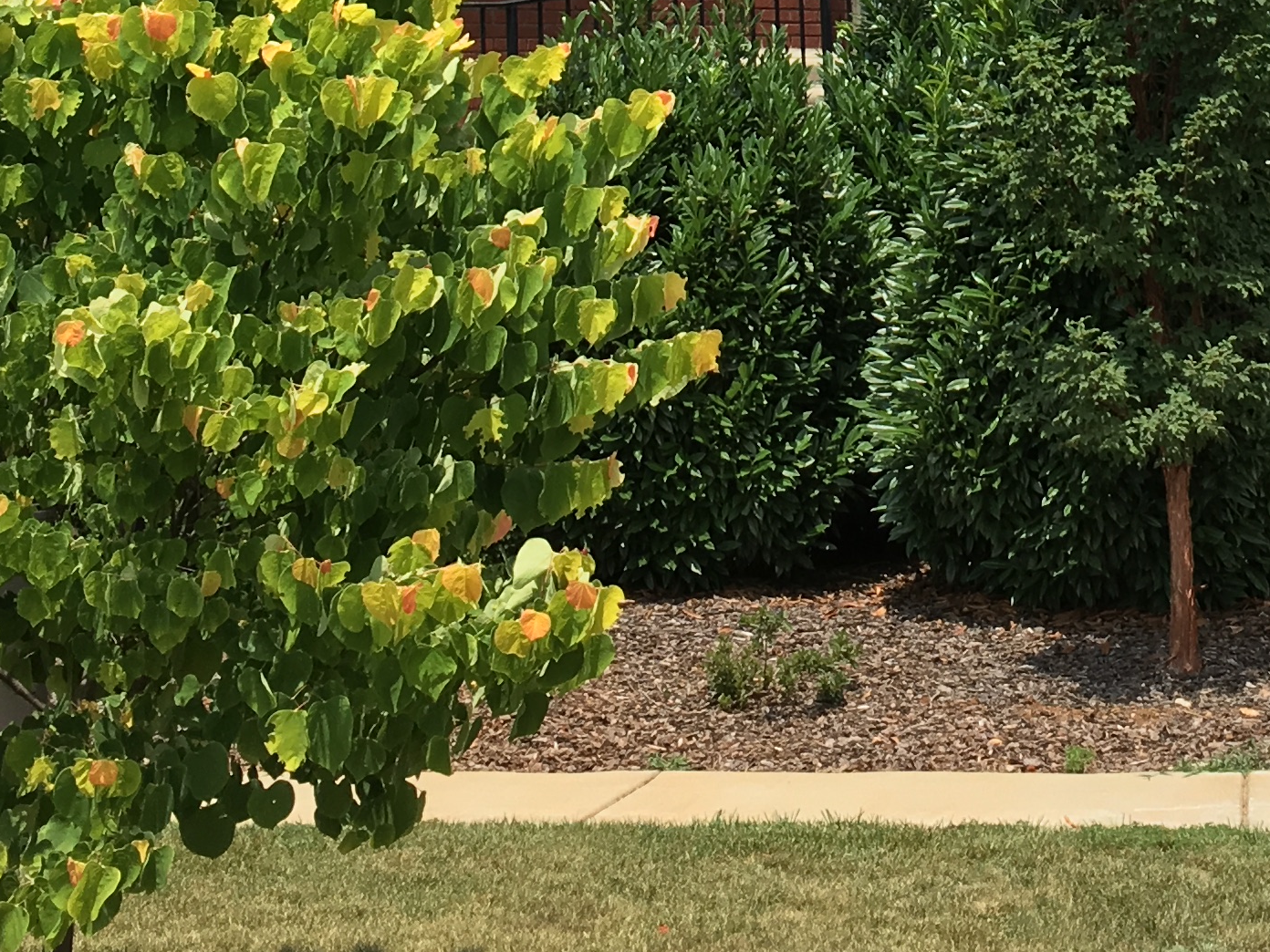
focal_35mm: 84
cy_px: -393
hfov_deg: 23.0
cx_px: 960
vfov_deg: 16.3
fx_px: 3082
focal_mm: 4.15
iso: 25
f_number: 2.2
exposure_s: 1/1131
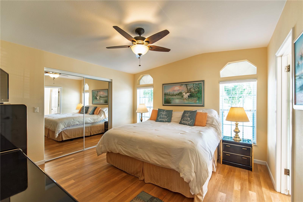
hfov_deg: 100.4
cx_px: 152
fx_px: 126
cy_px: 101
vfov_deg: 77.3
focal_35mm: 15
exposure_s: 1/15
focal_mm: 15
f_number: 2.8
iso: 100
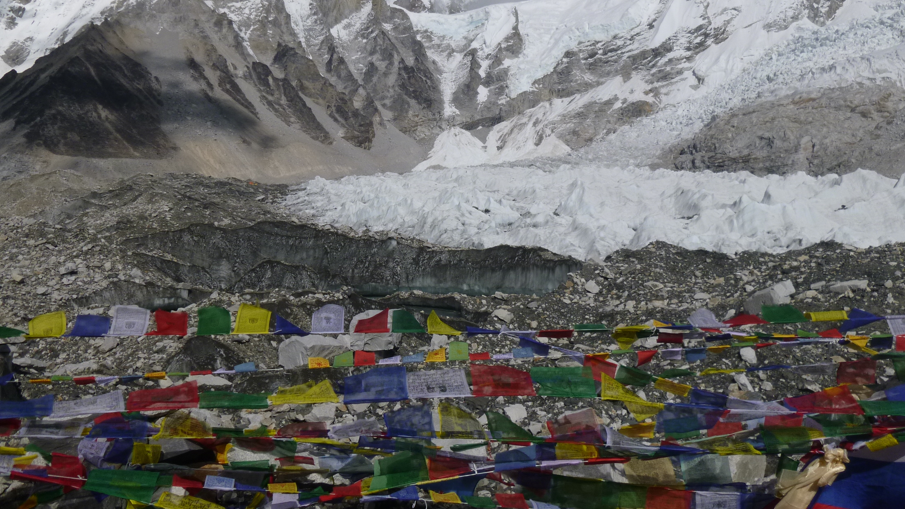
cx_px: 440
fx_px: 816
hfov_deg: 58.0
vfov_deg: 34.2
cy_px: 152
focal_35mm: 34
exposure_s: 1/500
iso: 100
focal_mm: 4.8
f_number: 9
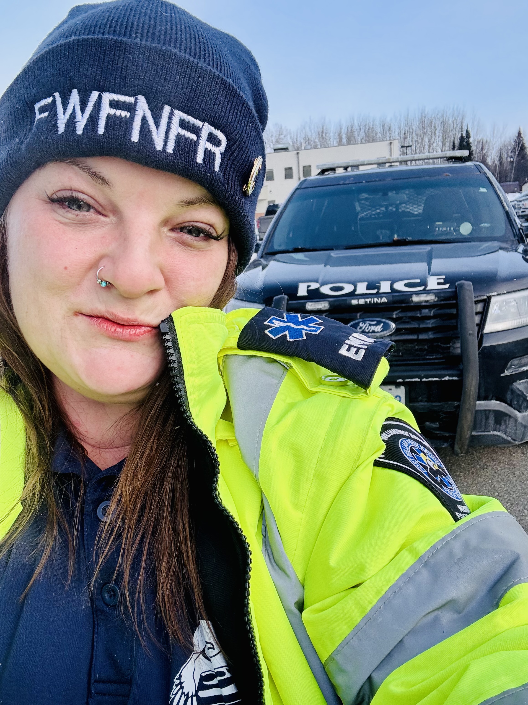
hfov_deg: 46.8
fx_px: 610
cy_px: 352
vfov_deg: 60.0
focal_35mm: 30
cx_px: 264
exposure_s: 1/386
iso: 25
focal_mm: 2.69
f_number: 1.9
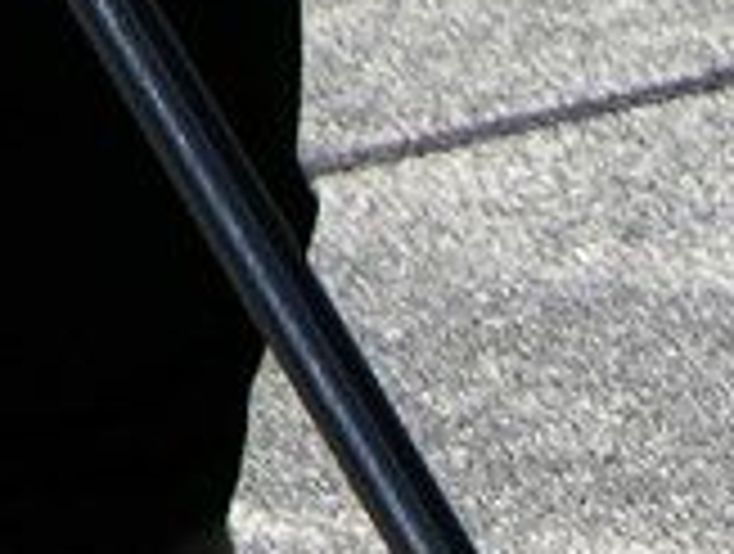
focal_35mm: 1755
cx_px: 1319
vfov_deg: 0.8
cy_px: 1518
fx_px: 37295
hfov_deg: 1.1
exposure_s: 1/142
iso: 50
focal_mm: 71.2
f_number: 5.9
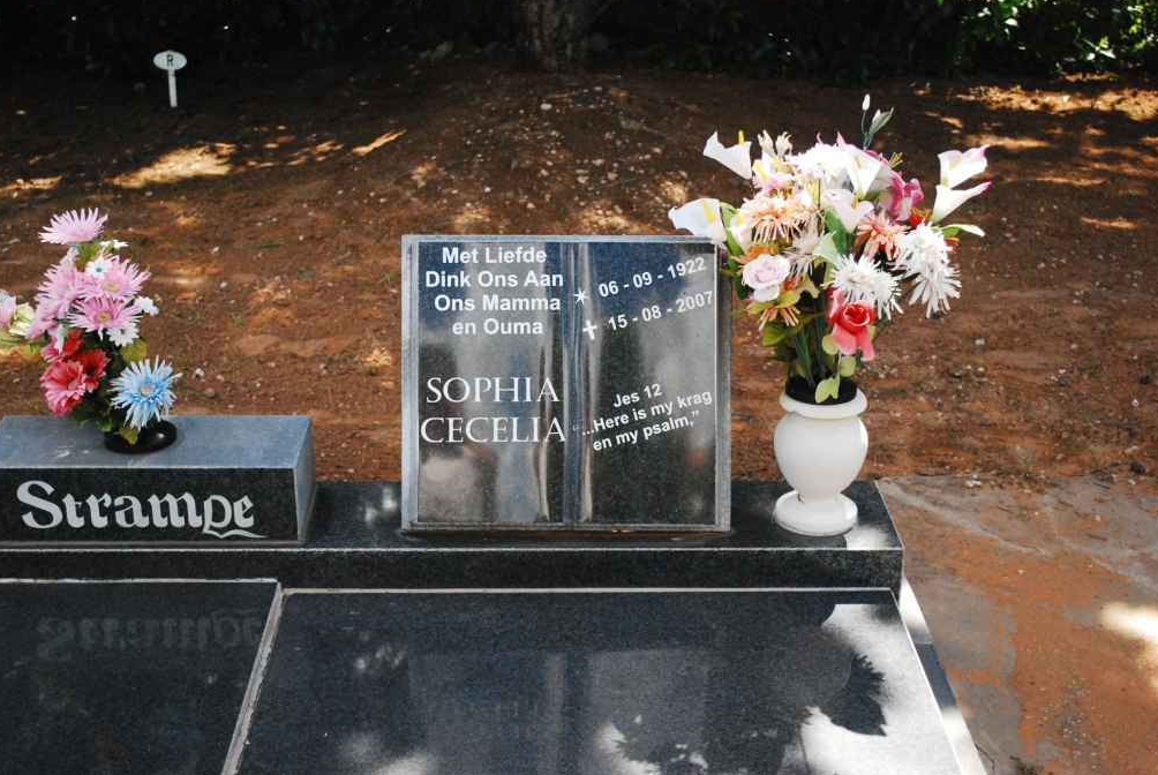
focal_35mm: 52
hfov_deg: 38.1
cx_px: 574
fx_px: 1675
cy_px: 381
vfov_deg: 26.1
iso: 1600
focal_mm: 34
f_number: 5
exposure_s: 1/2500
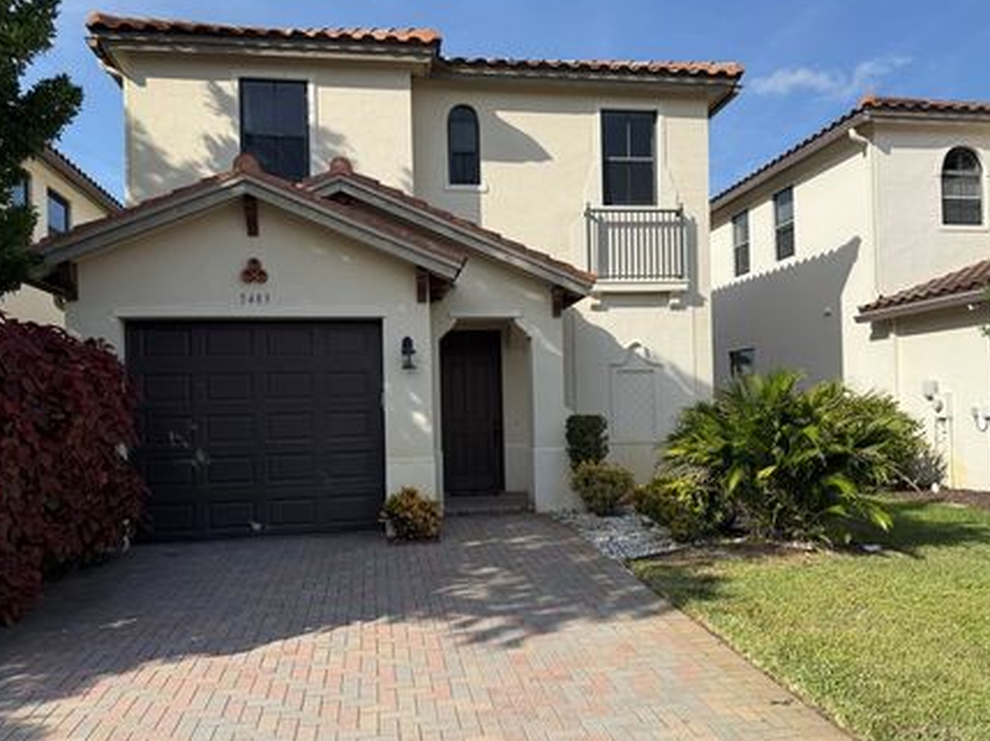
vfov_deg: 49.6
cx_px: 510
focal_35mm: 28
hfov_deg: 63.5
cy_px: 401
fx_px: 800
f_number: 1.78
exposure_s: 1/4975
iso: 80
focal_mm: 6.76
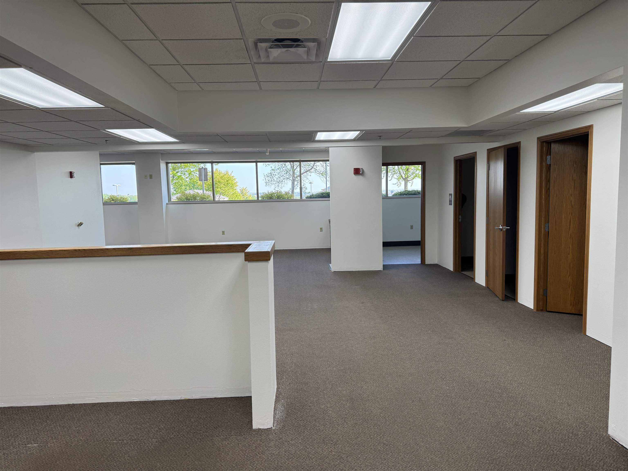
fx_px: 435
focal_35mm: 24
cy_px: 236
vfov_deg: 56.8
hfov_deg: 71.6
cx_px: 314
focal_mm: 6.76
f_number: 1.78
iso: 100
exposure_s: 1/147
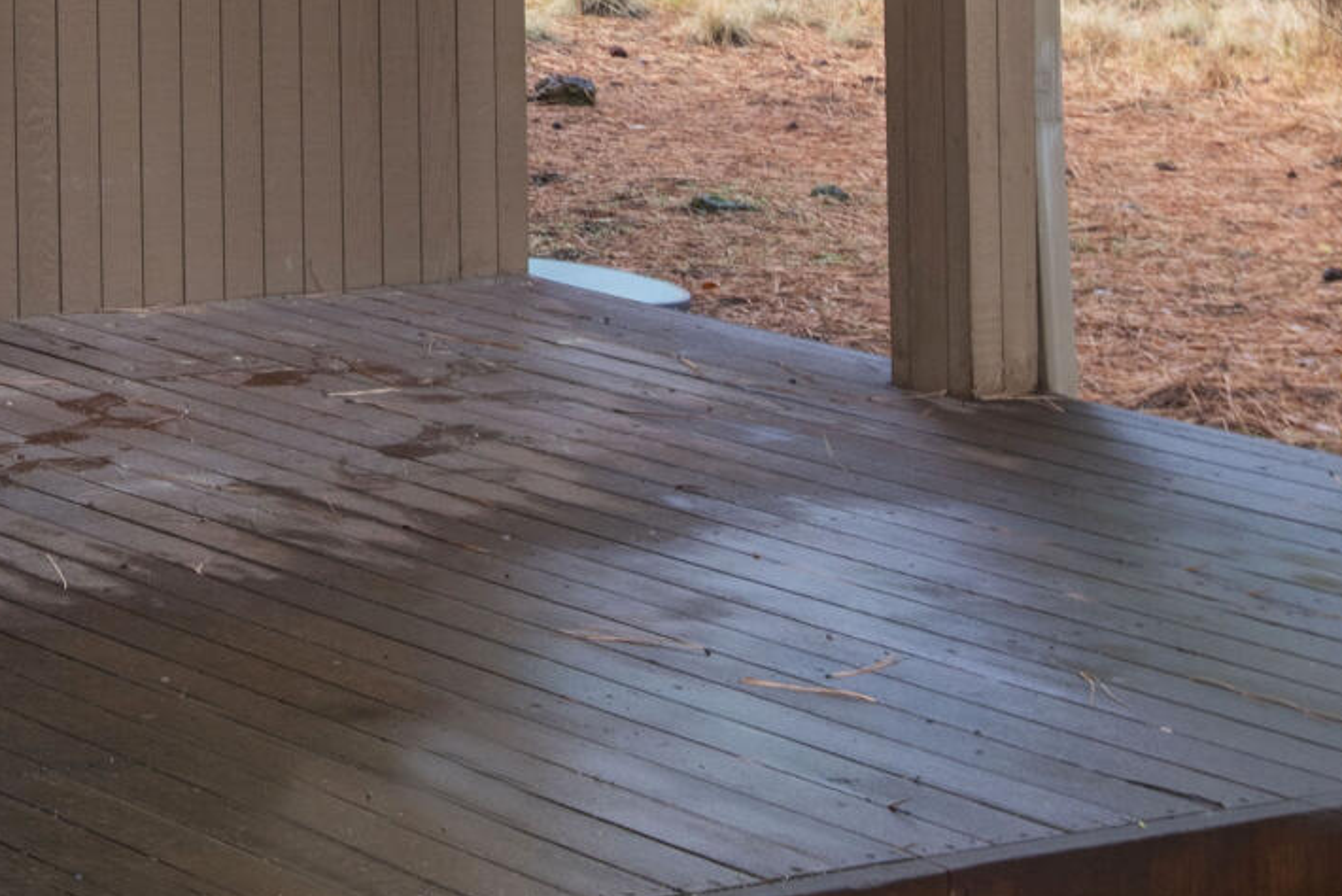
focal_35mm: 131
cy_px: -758
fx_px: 4885
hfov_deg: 15.0
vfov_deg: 9.9
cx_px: -361
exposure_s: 1/8
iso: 200
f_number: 11
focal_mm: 31
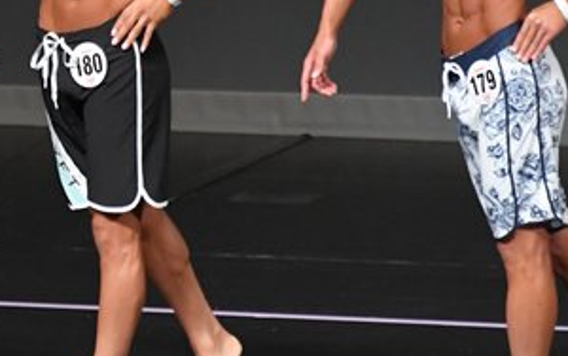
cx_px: 9
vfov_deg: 1.6
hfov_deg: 2.5
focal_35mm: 829
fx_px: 12842
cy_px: 80
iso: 4000
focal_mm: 210
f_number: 5.6
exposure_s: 1/400
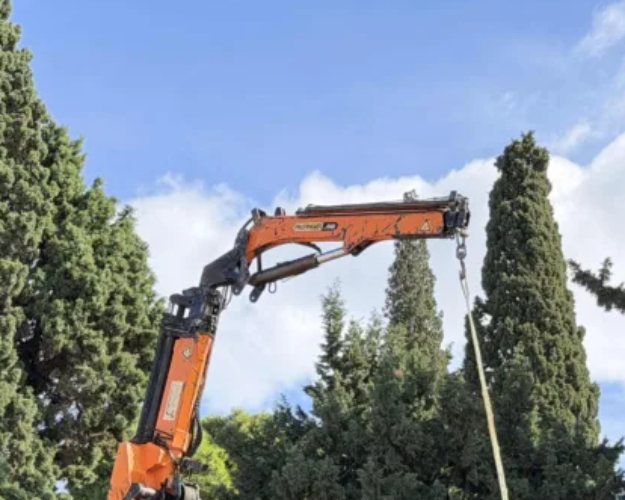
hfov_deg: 16.5
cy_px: 571
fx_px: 2145
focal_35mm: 116
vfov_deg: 13.0
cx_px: 174
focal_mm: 6.76
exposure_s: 1/2208
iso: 100
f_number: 1.78
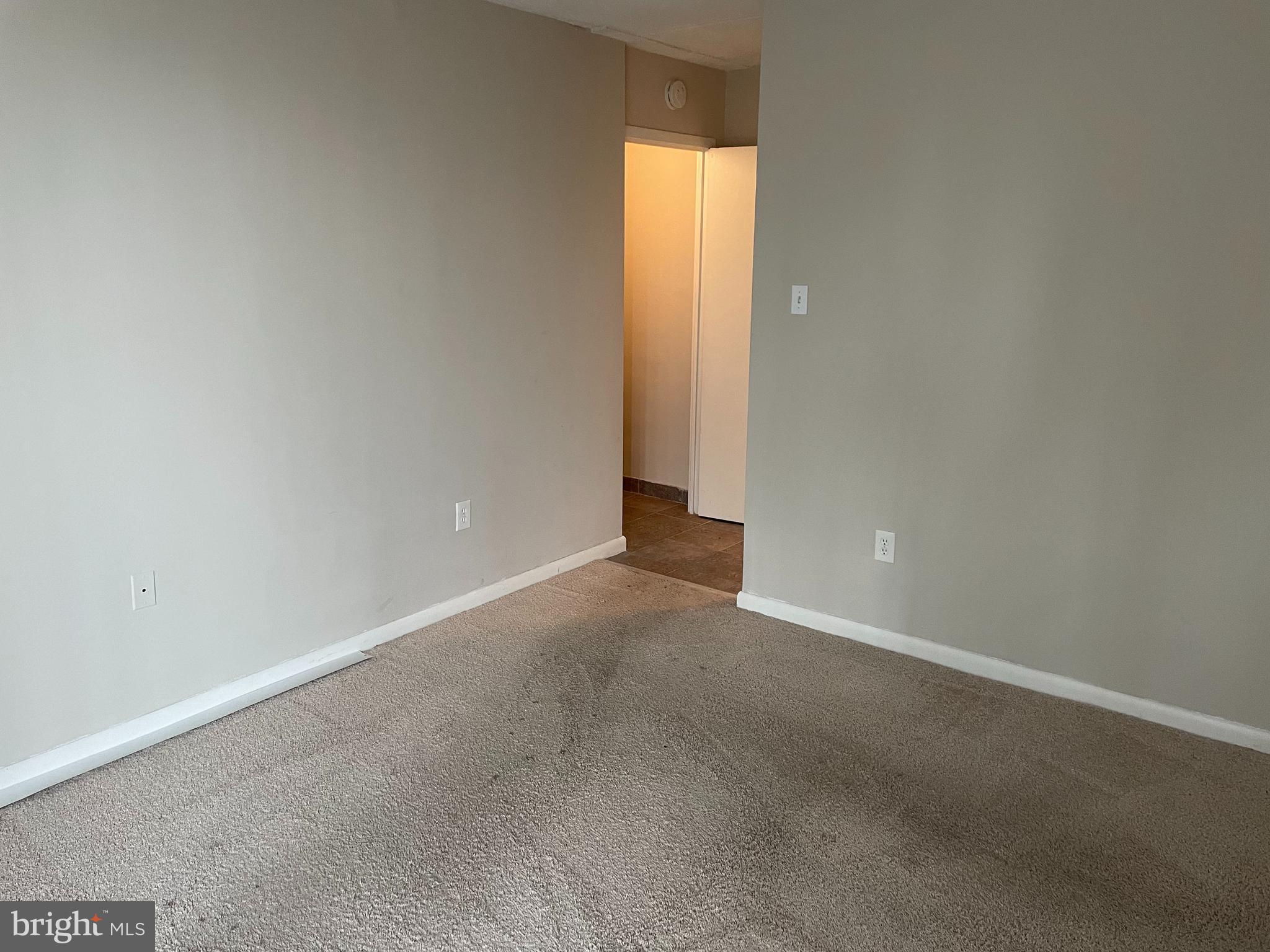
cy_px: 476
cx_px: 635
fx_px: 954
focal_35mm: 26
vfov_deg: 53.1
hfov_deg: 67.3
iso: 160
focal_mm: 4.2
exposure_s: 1/60
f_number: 1.6
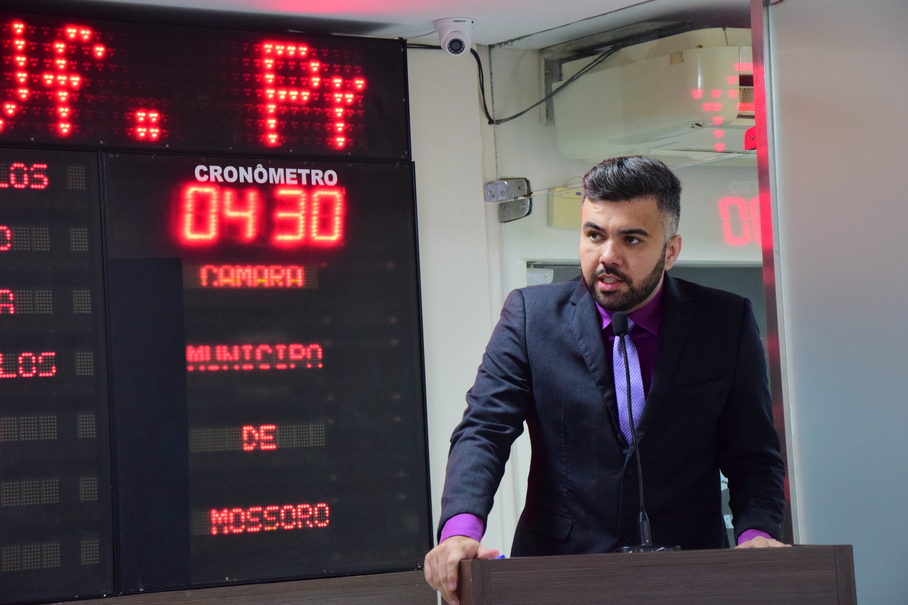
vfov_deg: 13.0
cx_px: 454
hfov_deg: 19.5
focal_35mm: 105
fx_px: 2648
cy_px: 302
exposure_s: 1/80
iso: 2000
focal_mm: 70
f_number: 5.3
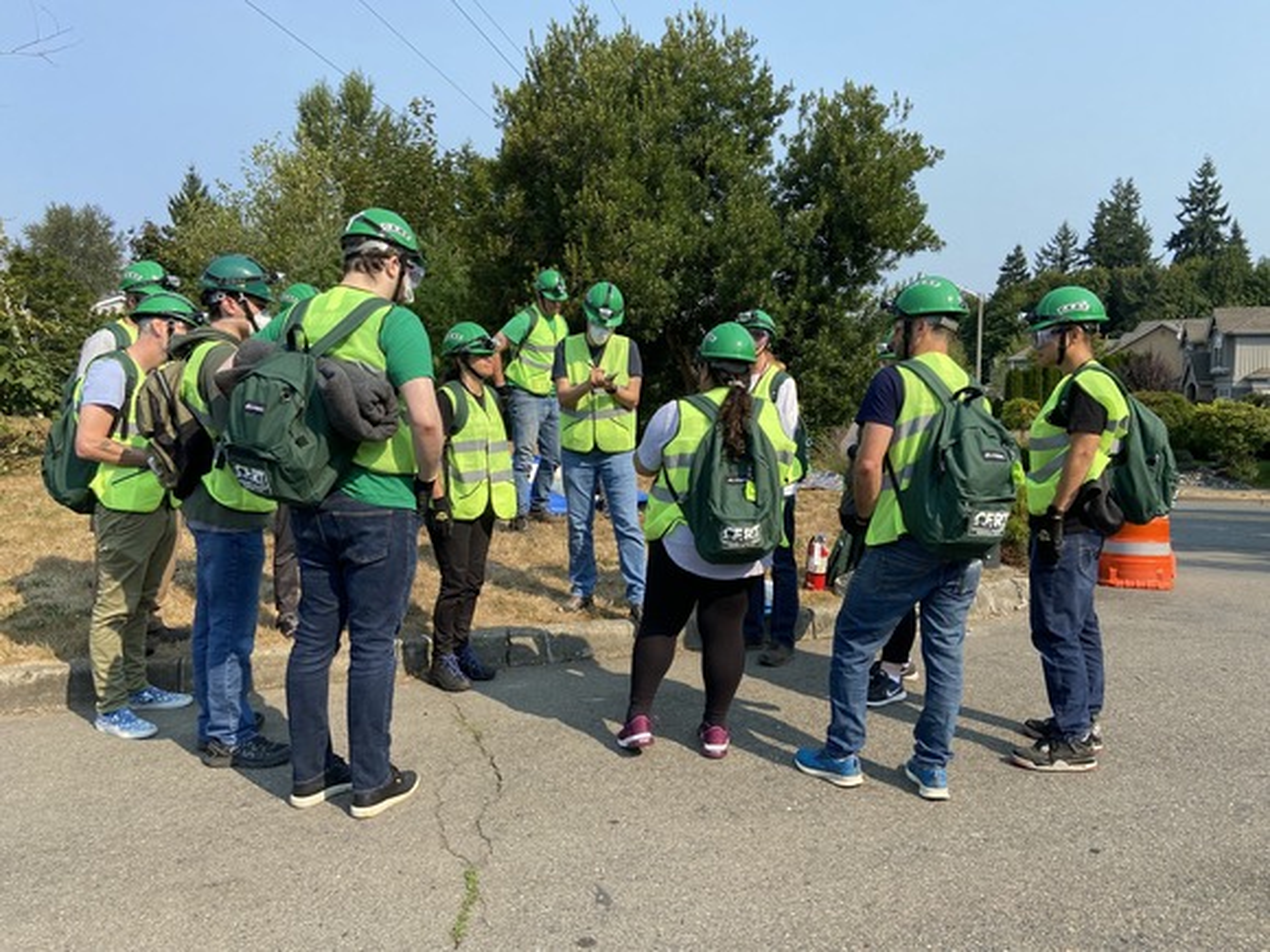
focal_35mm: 26
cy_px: 476
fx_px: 954
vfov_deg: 53.1
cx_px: 635
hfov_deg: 67.3
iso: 32
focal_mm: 4.25
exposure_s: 1/1754
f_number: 1.8
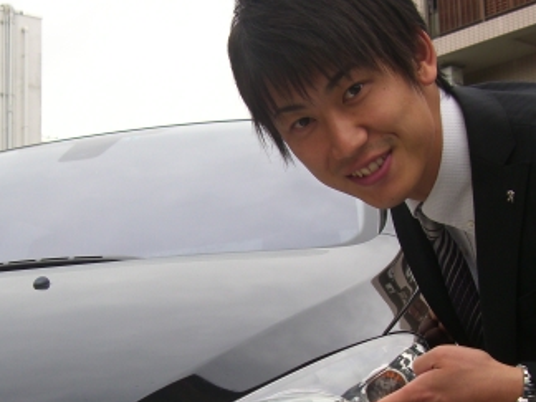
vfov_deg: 19.5
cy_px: 294
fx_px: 1161
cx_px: 218
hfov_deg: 25.9
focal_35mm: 75
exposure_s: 1/250
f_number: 2.8
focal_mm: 7.9
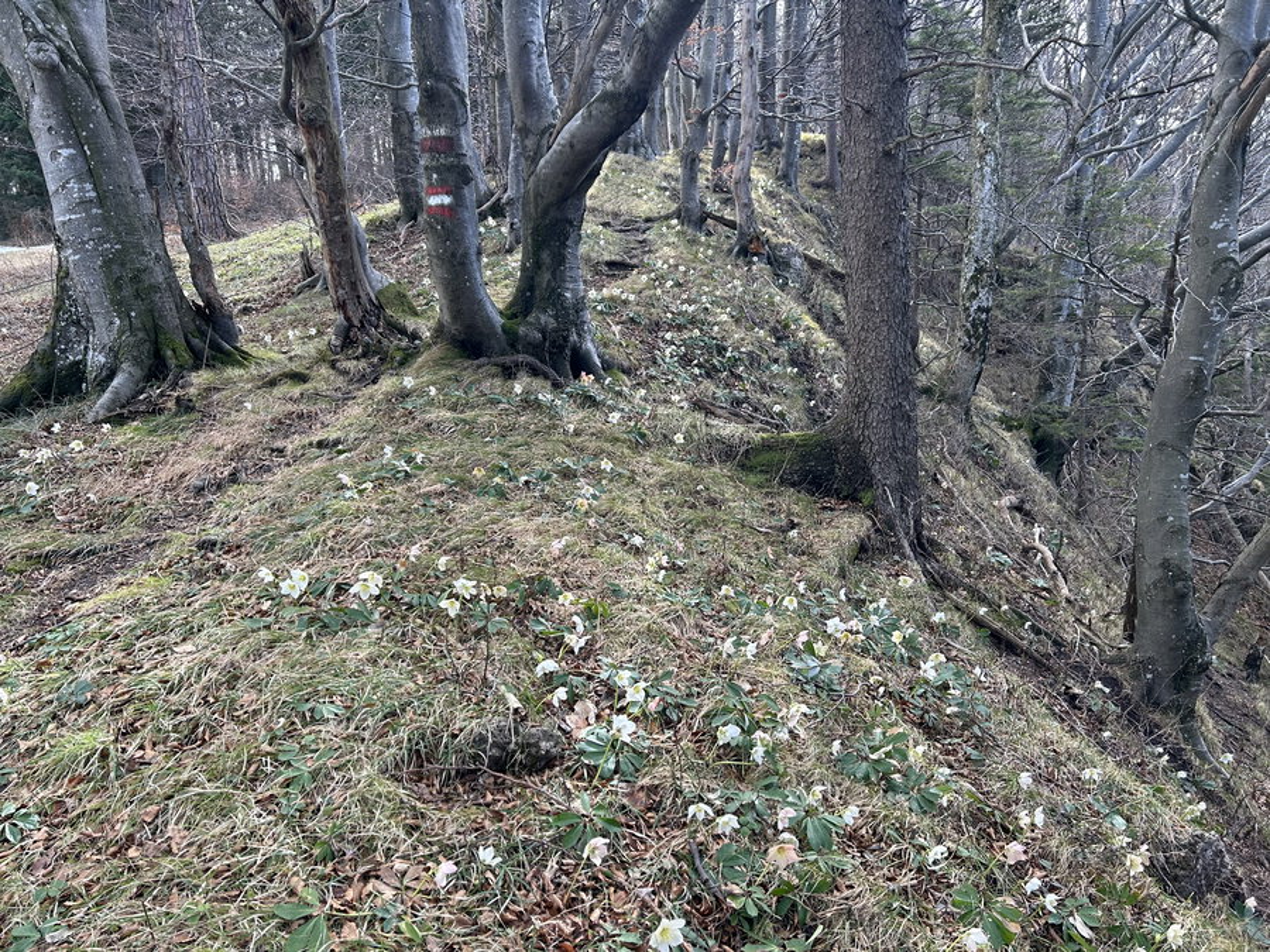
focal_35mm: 26
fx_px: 954
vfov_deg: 53.1
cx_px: 635
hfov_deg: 67.3
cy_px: 476
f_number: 1.5
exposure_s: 1/310
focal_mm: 5.7
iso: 50
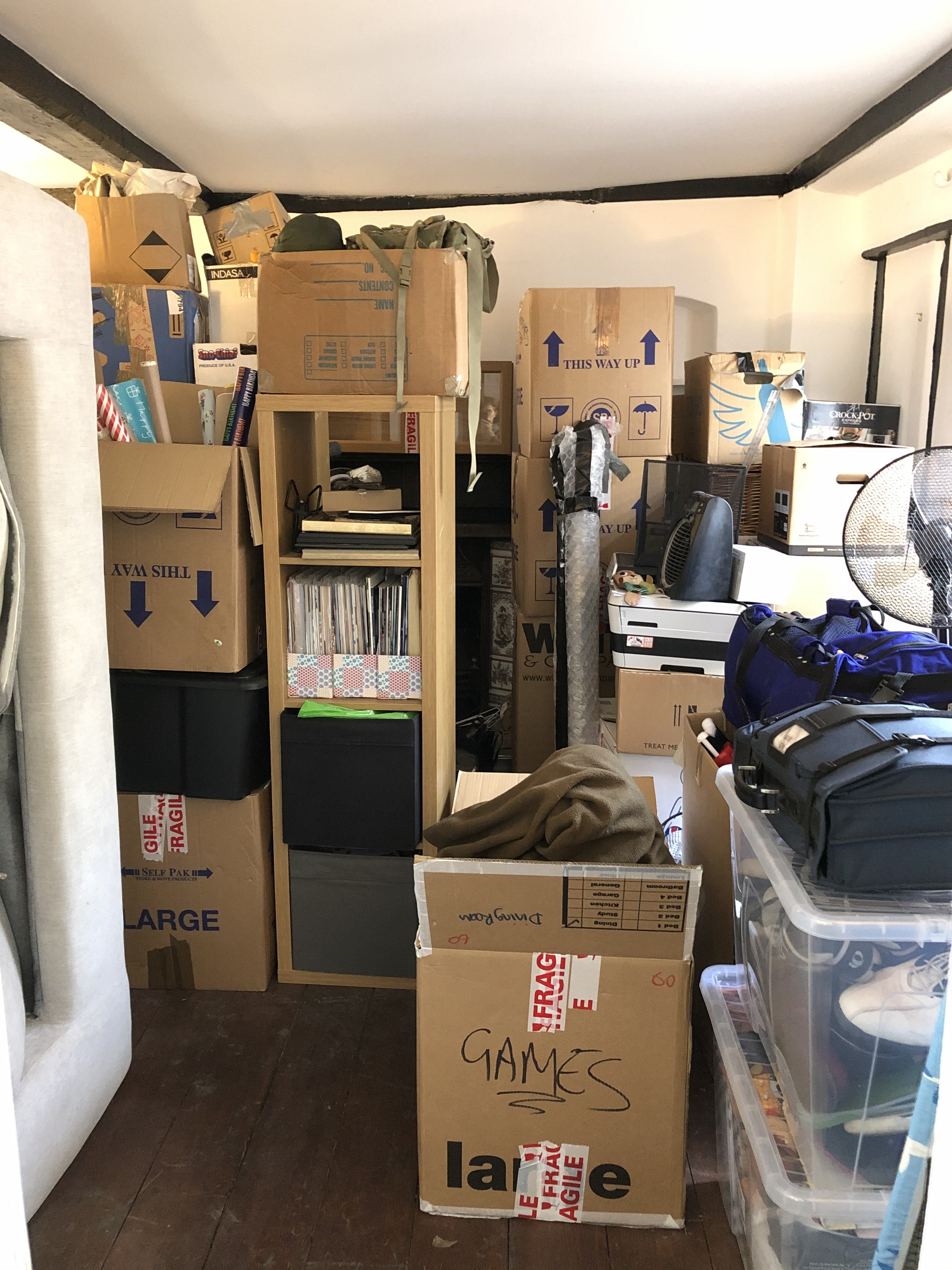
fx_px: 1027
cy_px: 635
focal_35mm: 28
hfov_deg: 49.7
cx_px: 476
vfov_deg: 63.4
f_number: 1.8
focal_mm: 3.99
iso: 200
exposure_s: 1/4
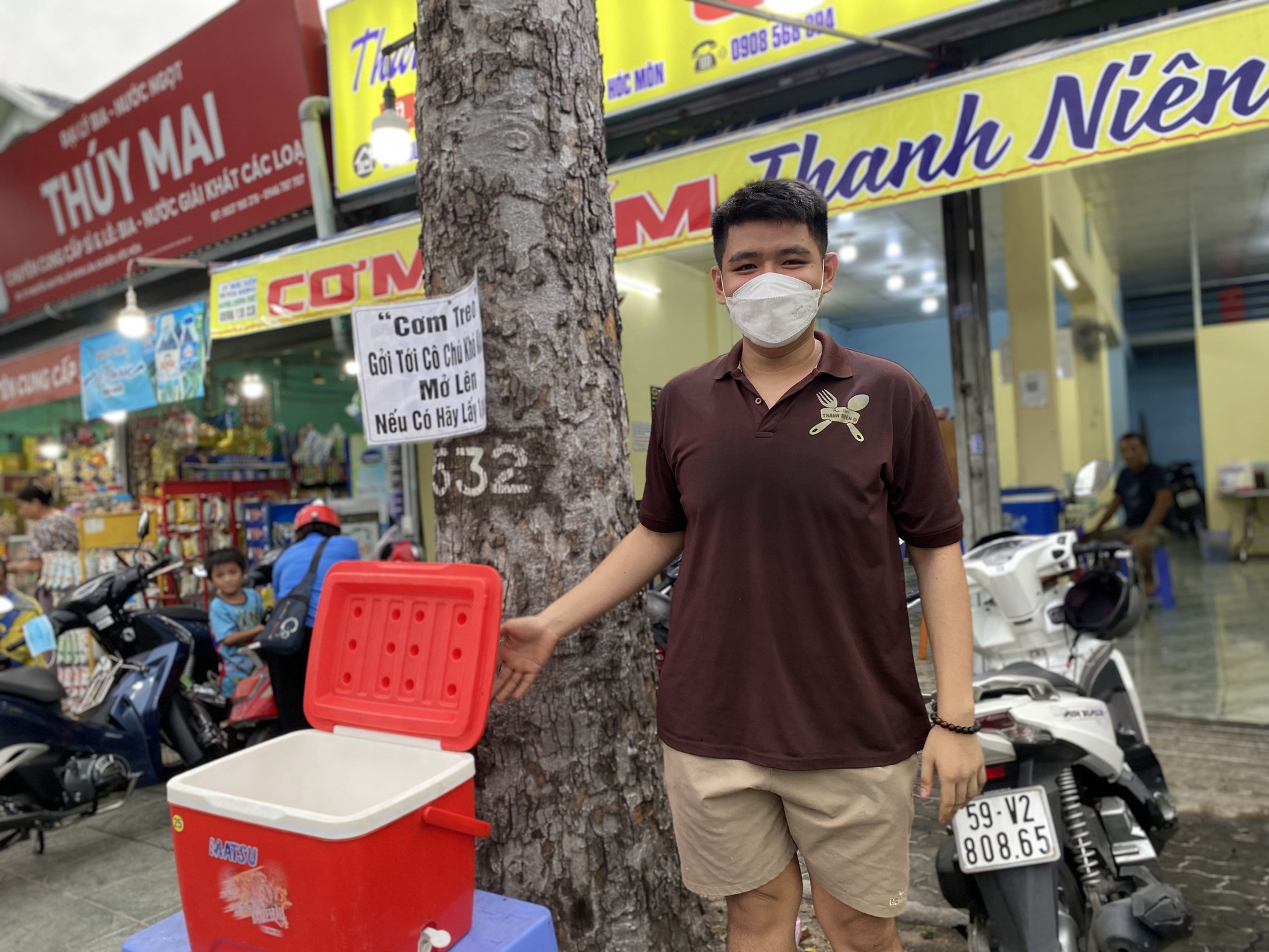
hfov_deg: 67.3
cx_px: 634
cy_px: 476
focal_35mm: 26
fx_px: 953
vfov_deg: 53.1
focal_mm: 4.25
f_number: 1.8
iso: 100
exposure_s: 1/100
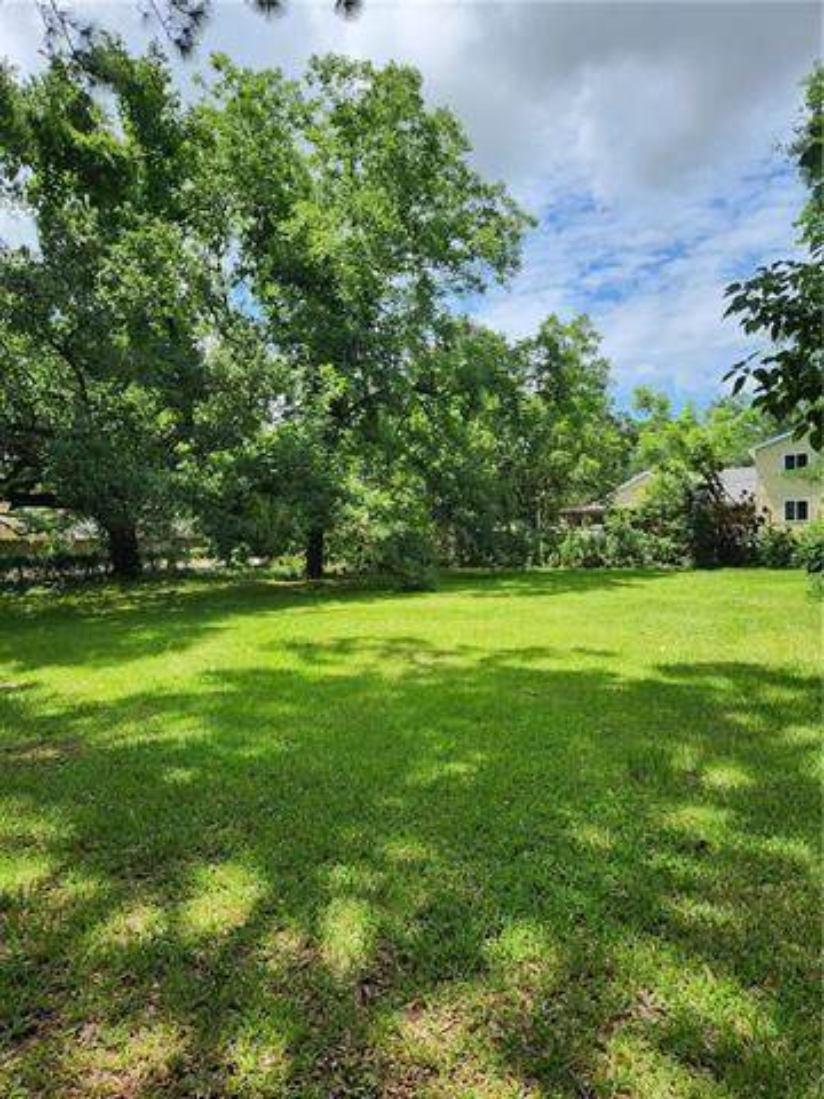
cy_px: 550
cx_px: 412
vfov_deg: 73.9
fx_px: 730
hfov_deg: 58.9
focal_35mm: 23
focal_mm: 5.4
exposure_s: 1/1070
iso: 20
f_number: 1.8
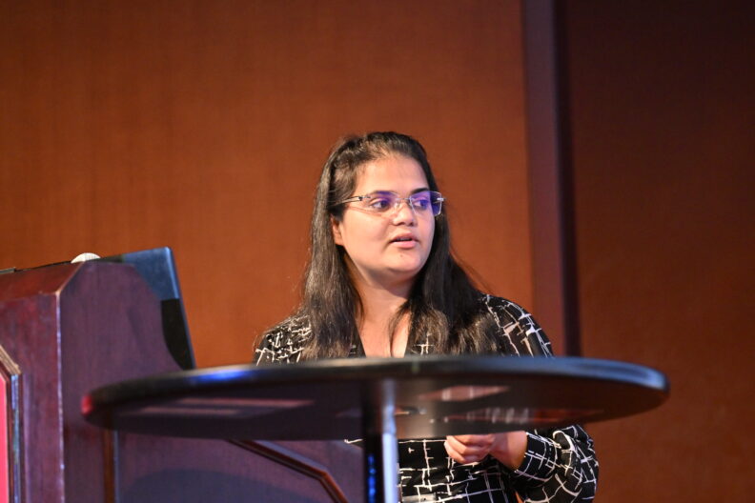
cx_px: 378
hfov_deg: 6.9
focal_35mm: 300
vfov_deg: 4.6
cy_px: 252
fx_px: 6291
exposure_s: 1/160
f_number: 2.8
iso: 1600
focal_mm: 200
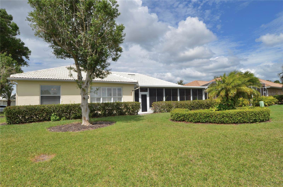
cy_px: 94
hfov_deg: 53.2
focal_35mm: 36
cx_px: 142
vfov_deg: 36.7
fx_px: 282
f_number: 9
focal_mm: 24
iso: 100
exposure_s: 1/320
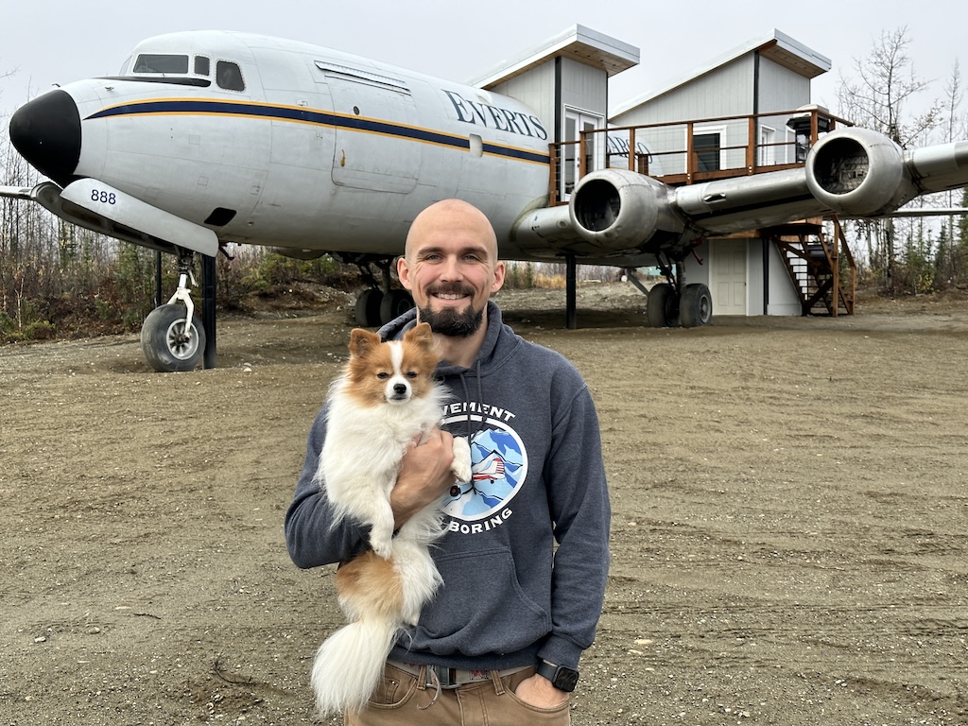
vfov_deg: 30.3
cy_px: 363
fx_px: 1342
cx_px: 484
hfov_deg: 39.7
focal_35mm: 48
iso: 64
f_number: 1.78
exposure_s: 1/694
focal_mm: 6.86
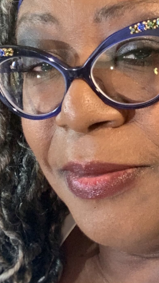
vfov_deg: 27.0
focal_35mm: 78
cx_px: 144
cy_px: 87
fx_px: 585
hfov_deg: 15.3
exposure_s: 1/60
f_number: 2.2
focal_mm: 2.87
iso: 250
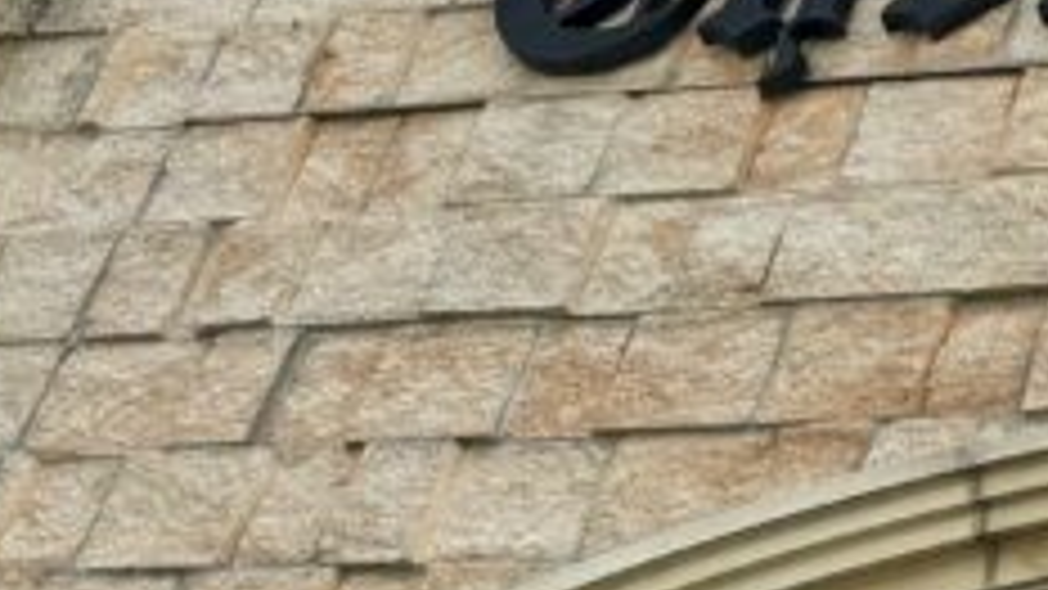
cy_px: -140
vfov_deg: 10.3
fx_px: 3195
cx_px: 1948
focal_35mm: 115
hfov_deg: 15.6
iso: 80
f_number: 1.78
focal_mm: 6.76
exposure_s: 1/3413
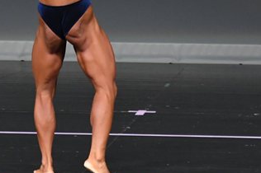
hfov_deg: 2.9
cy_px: 14
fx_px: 5070
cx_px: 88
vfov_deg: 2.0
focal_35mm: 700
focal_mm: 190
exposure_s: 1/400
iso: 4000
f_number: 5.6
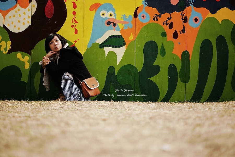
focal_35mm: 75
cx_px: 118
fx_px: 490
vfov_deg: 18.2
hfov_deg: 27.0
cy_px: 78
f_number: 1.8
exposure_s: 1/1600
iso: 100
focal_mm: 50
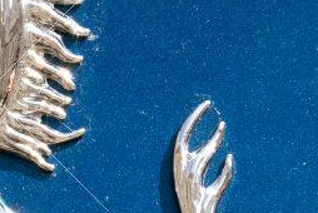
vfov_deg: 2.2
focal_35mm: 613
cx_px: -13
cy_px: 268
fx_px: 5421
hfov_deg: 3.4
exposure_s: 1/500
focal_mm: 80
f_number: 8
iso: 200
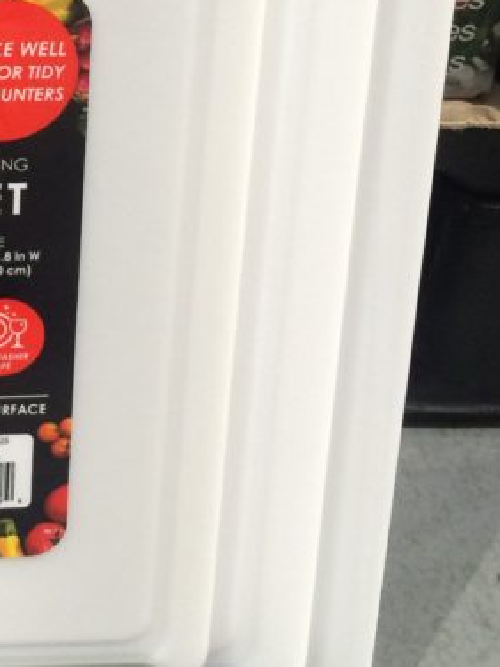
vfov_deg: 23.2
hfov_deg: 17.7
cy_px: -67
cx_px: -105
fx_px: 1521
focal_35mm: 79
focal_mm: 4.15
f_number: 2.2
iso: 160
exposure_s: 1/33
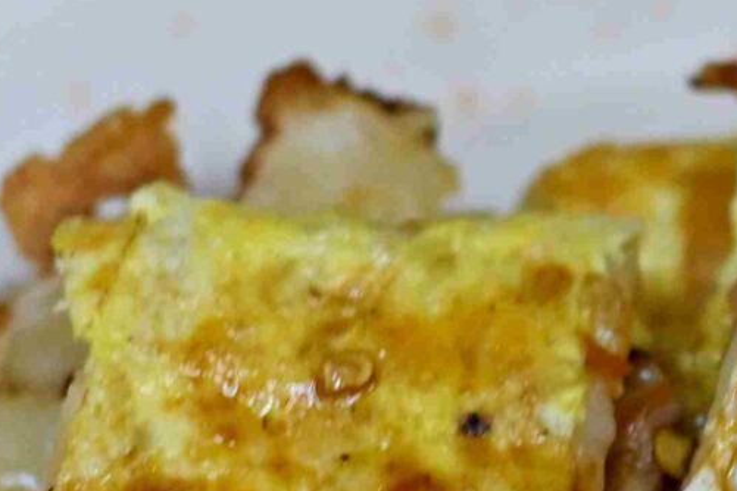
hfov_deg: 5.3
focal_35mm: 383
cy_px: 736
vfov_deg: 3.6
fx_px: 7840
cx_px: 978
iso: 140
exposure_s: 1/160
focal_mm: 50
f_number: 2.8
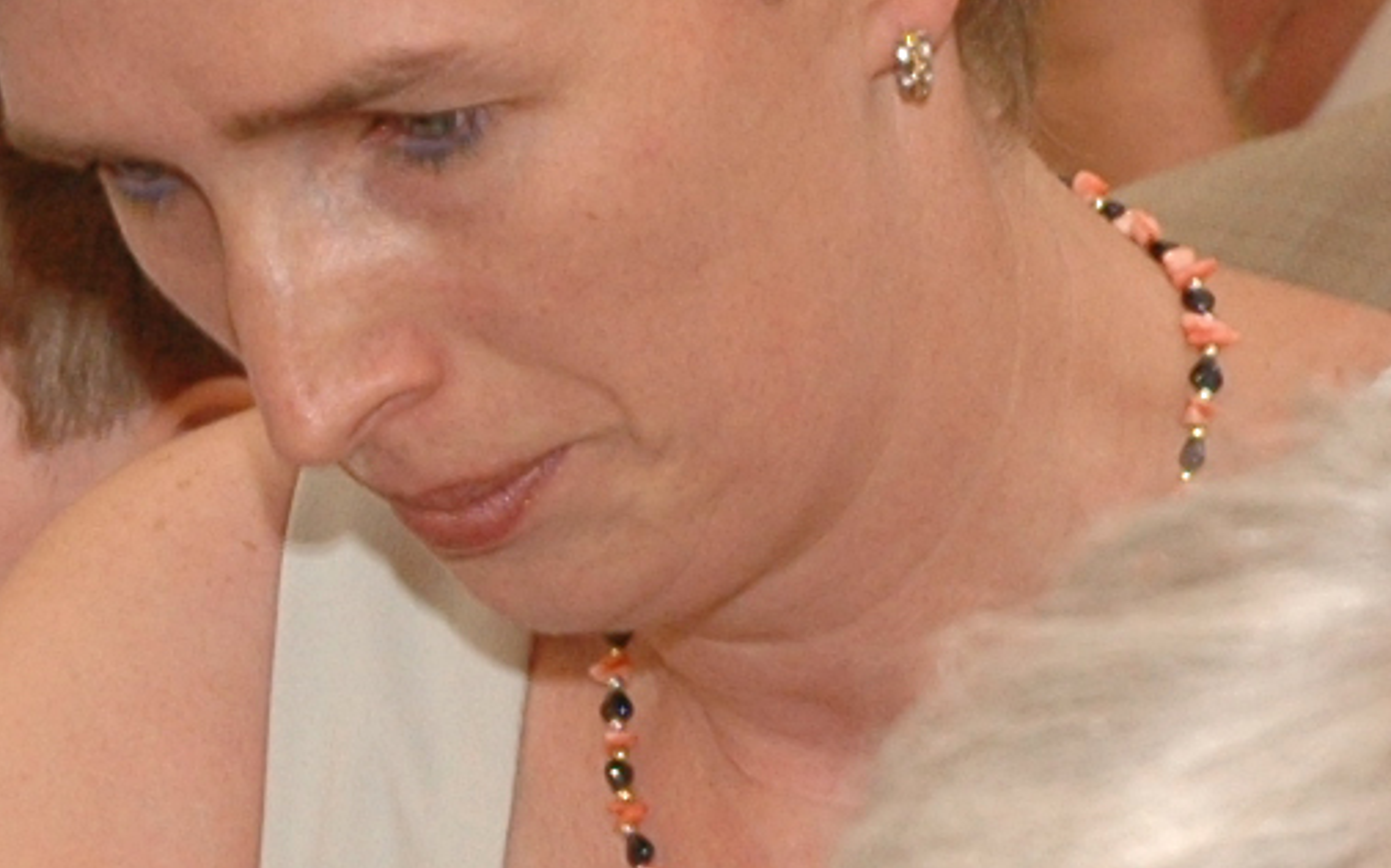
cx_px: 206
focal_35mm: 418
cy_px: 343
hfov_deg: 5.0
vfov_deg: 3.1
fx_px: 15843
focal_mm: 46
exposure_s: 1/40
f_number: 5.6
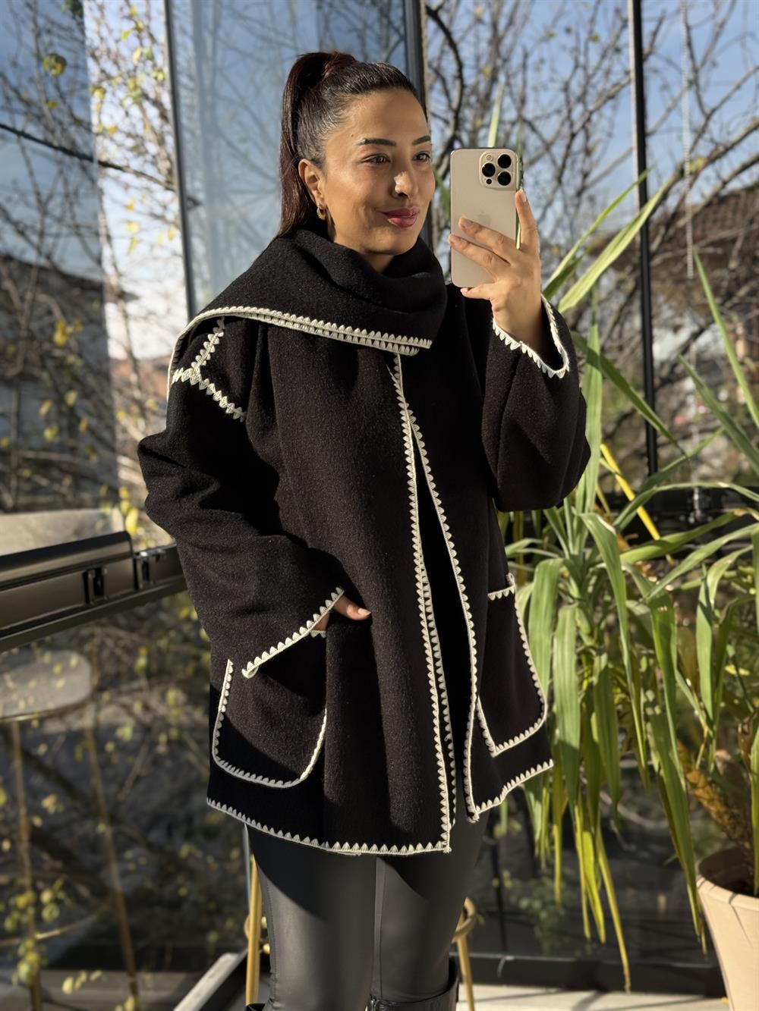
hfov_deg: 30.3
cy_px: 506
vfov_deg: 39.7
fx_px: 1403
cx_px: 380
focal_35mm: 48
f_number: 1.78
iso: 80
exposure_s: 1/1456
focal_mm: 6.76
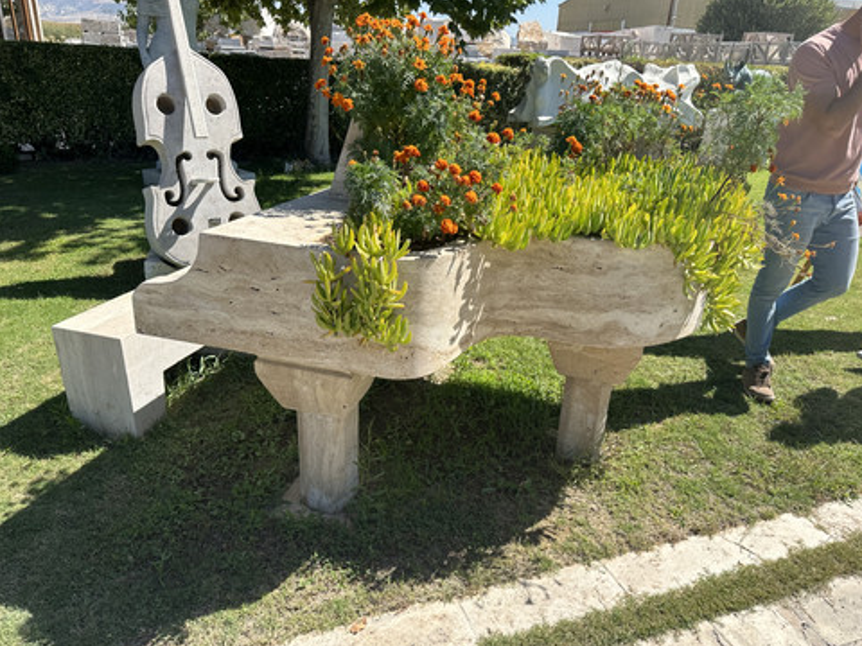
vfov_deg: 54.9
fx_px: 623
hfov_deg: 69.4
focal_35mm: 25
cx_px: 433
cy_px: 333
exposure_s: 1/2882
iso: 80
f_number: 1.78
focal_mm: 6.86
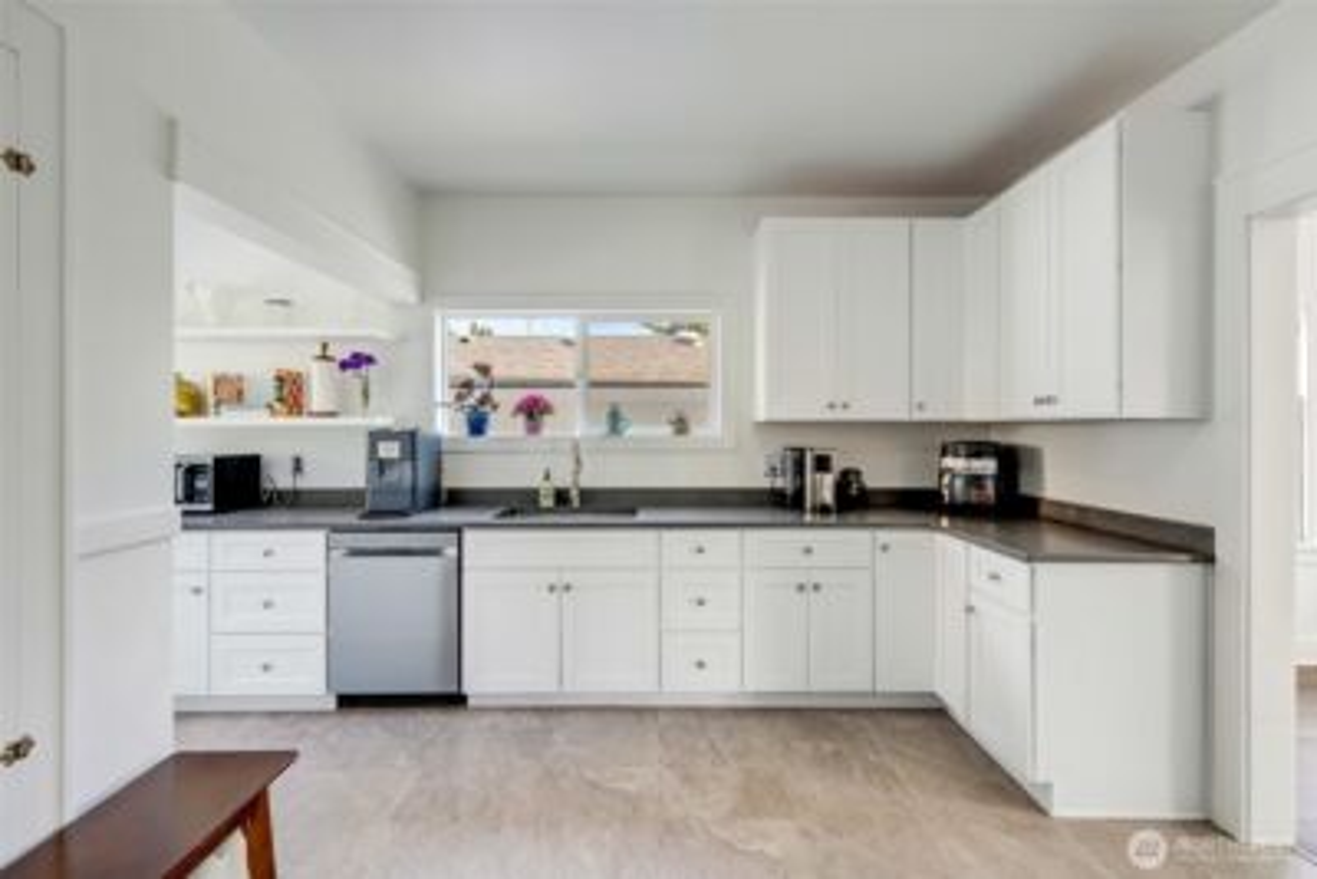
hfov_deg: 95.0
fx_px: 604
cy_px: 440
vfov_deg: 72.1
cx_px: 658
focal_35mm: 16
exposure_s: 1/400
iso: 400
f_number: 9
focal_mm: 16.5
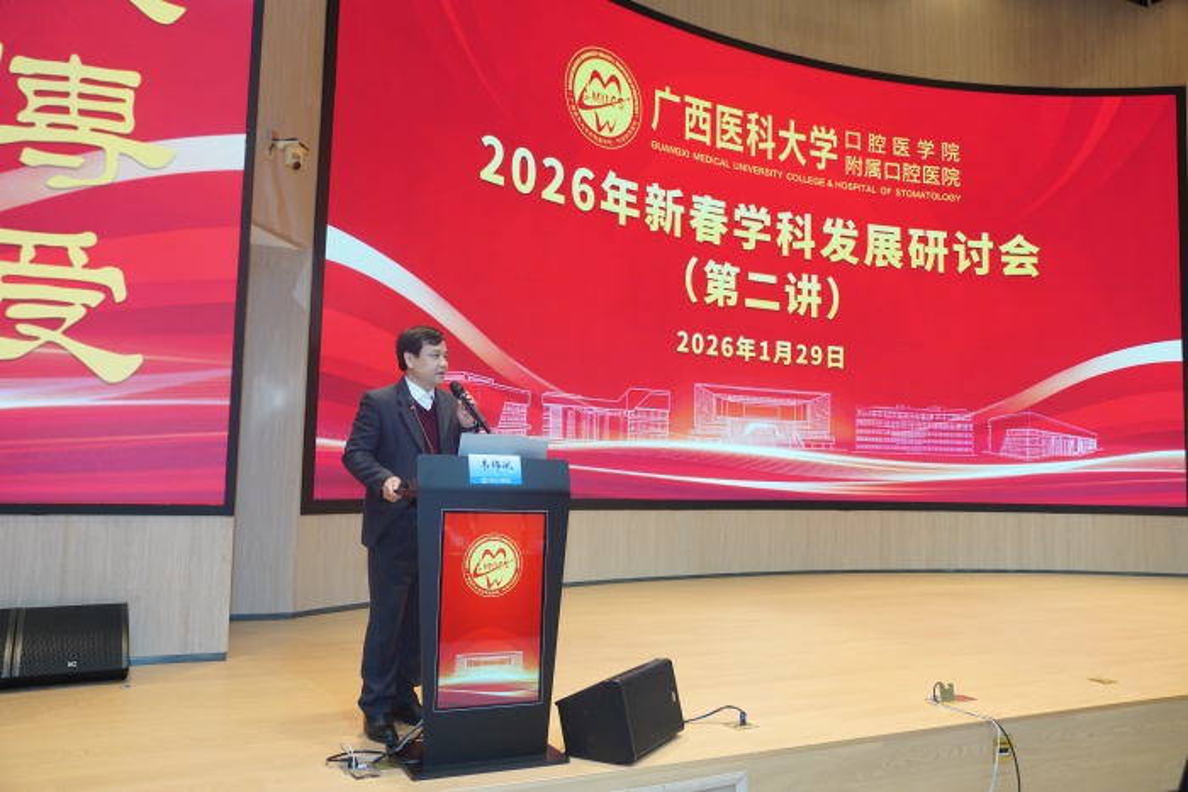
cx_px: 594
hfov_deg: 63.6
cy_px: 396
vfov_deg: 45.0
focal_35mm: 29
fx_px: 957
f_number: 3.2
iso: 500
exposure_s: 1/100
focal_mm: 29
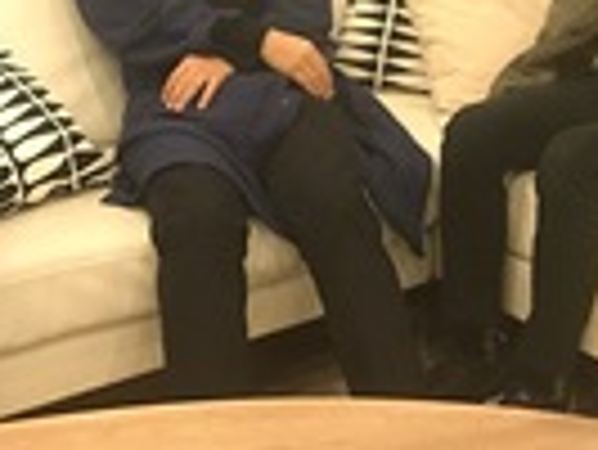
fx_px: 1452
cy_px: -54
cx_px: 355
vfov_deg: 17.0
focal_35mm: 84
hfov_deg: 23.2
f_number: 1.8
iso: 100
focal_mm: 3.99
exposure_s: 1/12
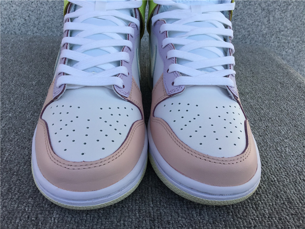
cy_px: 114
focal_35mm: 31
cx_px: 152
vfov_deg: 45.4
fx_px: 273
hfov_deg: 58.4
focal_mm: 3.3
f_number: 2.4
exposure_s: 1/754
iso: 25
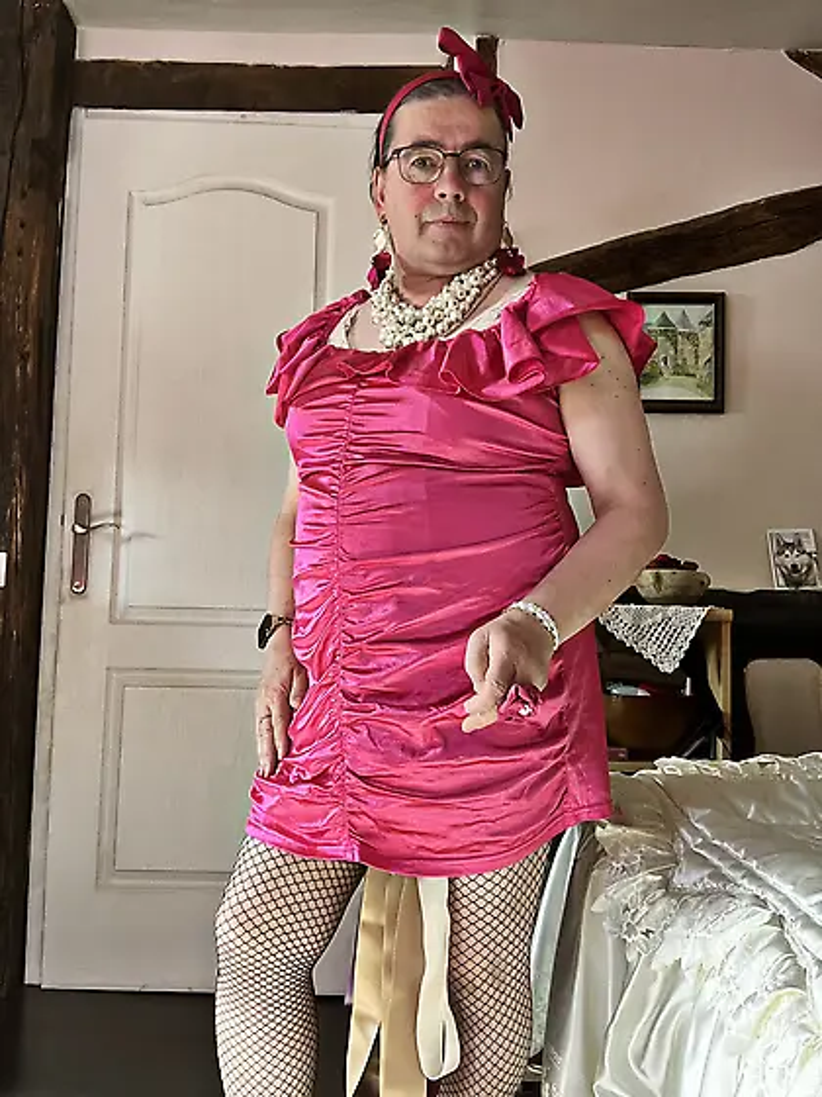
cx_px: 411
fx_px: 1013
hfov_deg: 44.2
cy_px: 548
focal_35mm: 32
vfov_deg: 56.8
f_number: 2.2
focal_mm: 2.87
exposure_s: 1/45
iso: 320
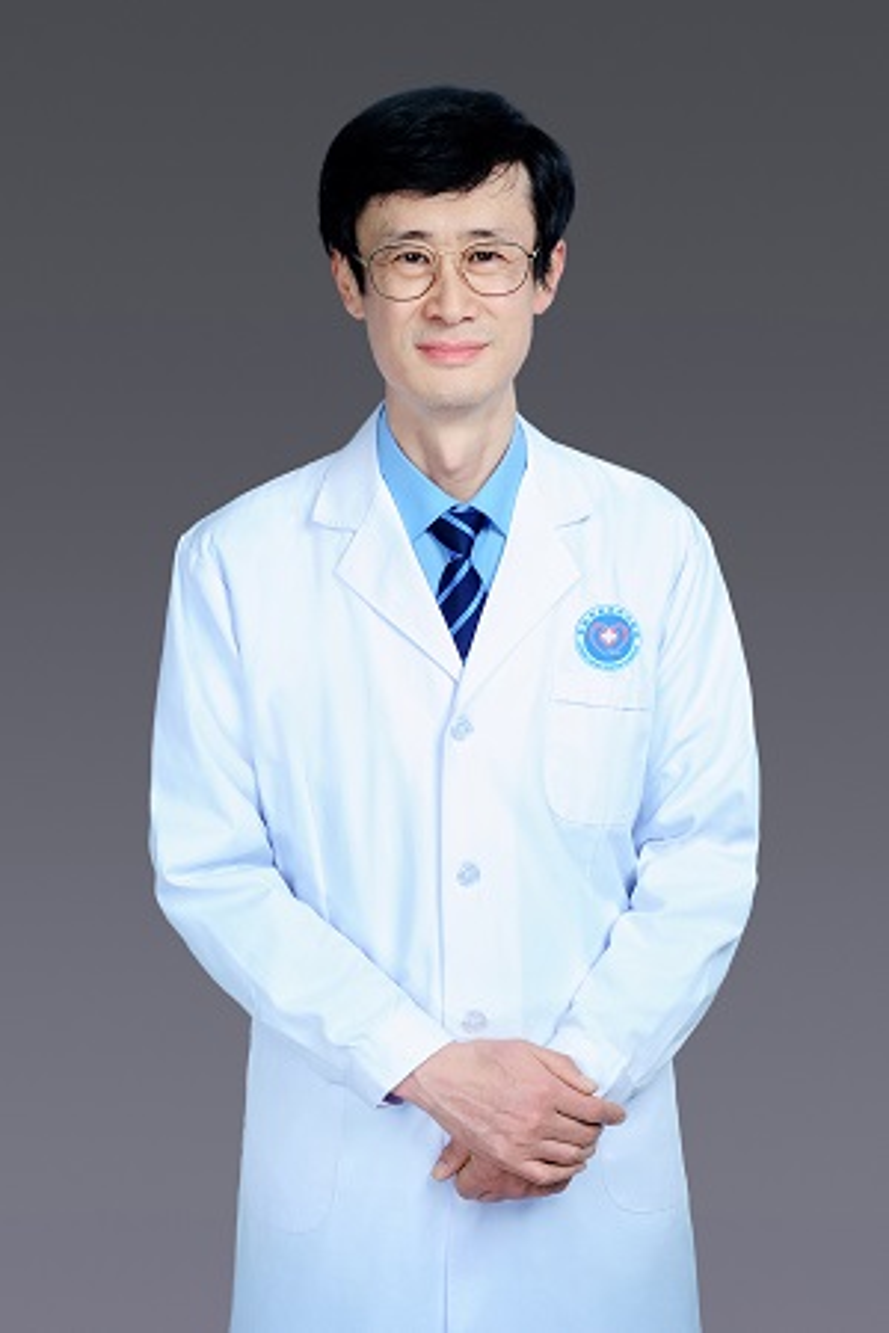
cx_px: 444
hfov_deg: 27.0
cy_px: 666
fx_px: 1852
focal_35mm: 50
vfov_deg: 39.6
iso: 200
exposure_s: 1/160
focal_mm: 50
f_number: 9
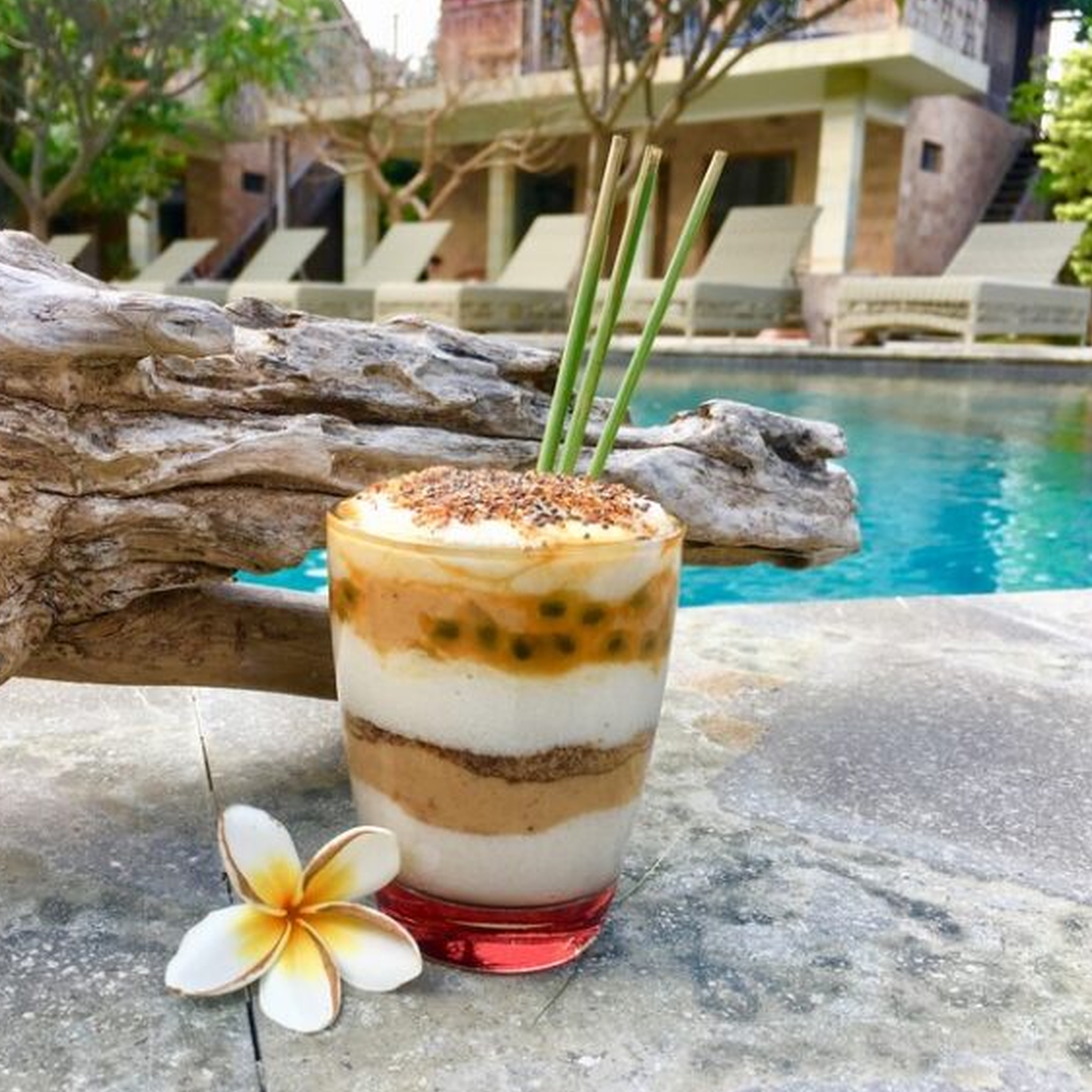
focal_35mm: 35
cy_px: 546
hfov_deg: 46.6
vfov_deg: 47.2
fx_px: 1249
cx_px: 381
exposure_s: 1/110
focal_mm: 4.15
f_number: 2.2
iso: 25
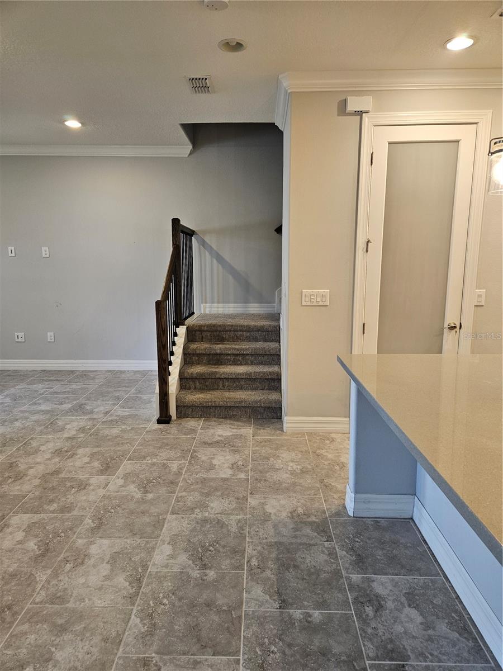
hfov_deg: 58.9
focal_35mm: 23
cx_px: 252
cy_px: 336
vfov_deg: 73.9
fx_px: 446
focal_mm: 5.4
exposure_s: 1/120
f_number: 1.8
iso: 320
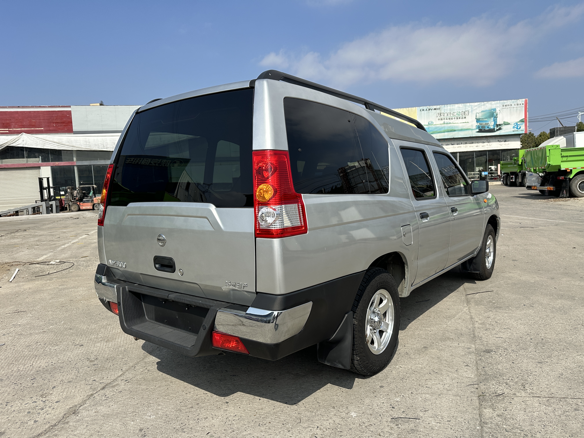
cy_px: 219
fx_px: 405
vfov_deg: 56.8
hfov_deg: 71.6
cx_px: 292
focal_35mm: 24
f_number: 1.78
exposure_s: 1/5525
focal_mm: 6.86
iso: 80
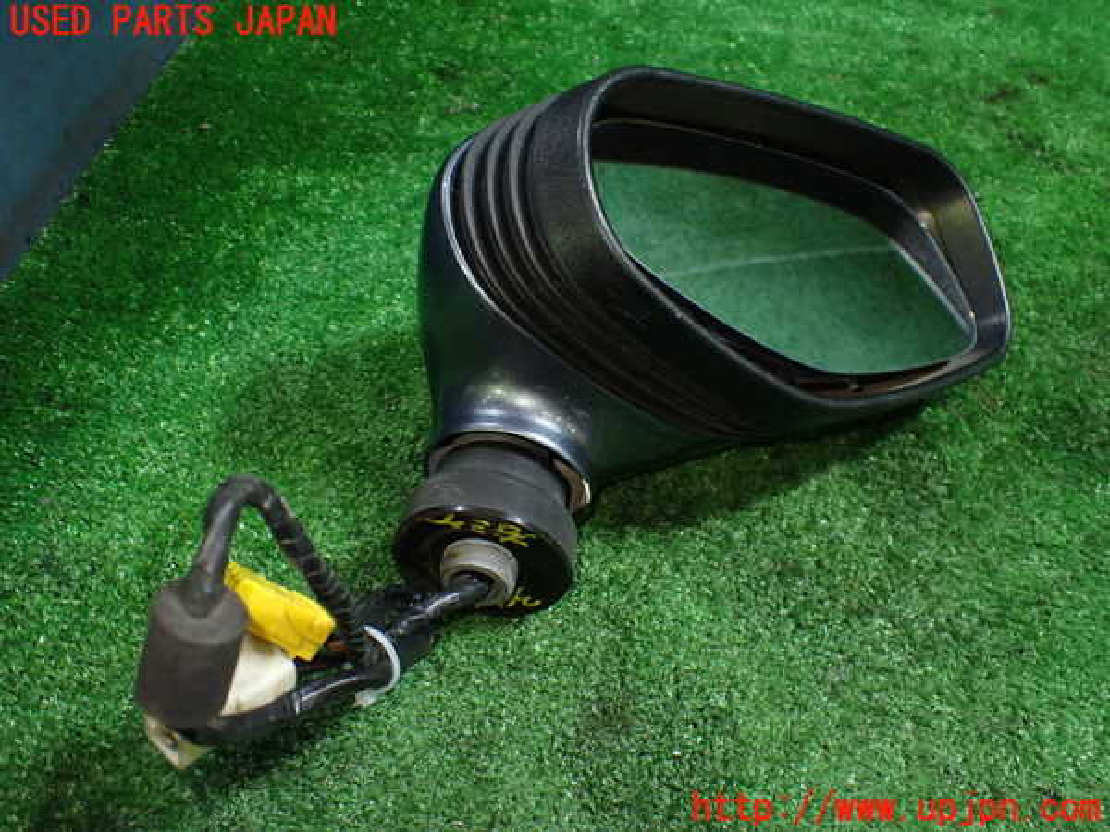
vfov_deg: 46.8
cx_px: 555
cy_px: 416
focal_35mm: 30
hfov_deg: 60.0
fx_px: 962
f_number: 2.3
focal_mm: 5.4
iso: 800
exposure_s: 1/100
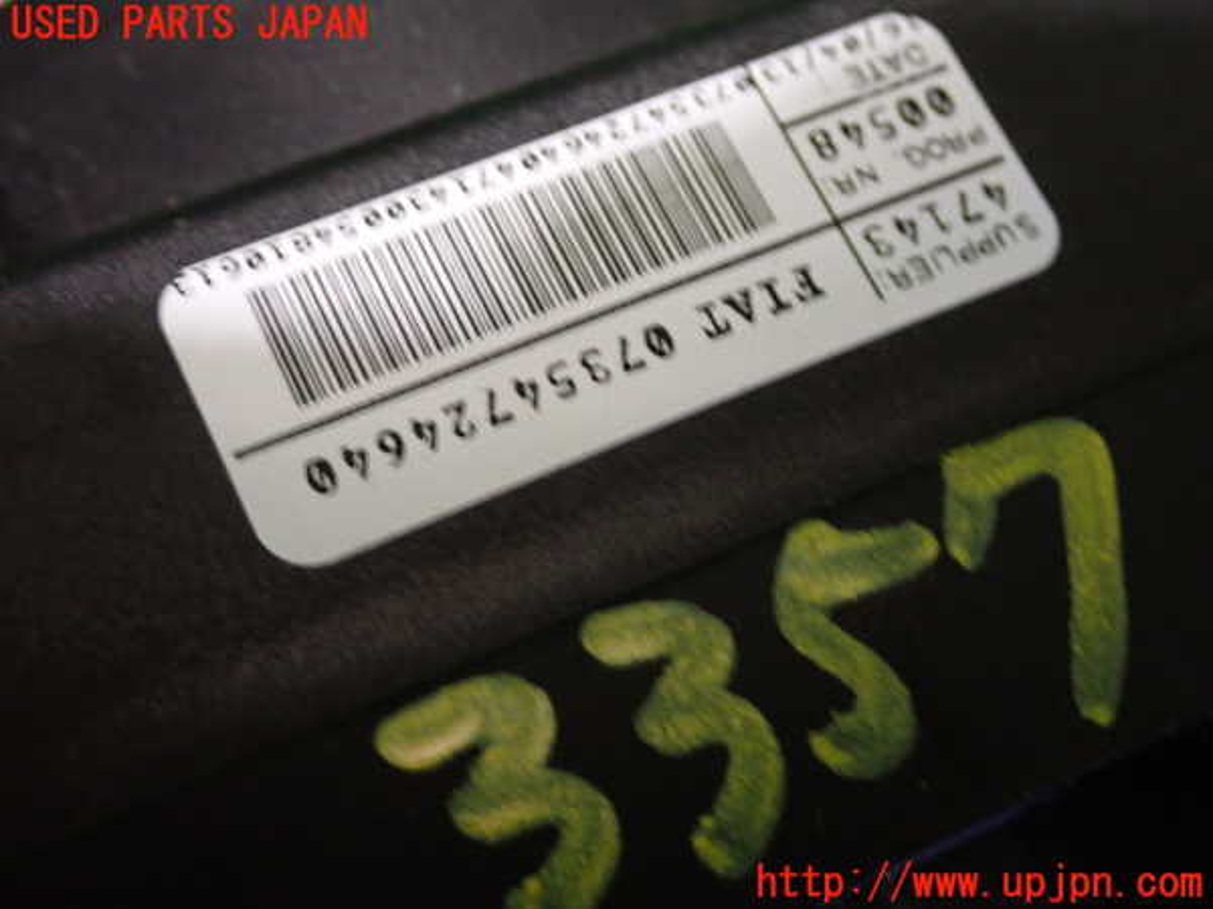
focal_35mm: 54
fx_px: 1892
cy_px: 454
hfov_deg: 35.5
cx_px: 606
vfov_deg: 27.0
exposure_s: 1/13
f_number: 3.3
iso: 800
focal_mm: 9.65
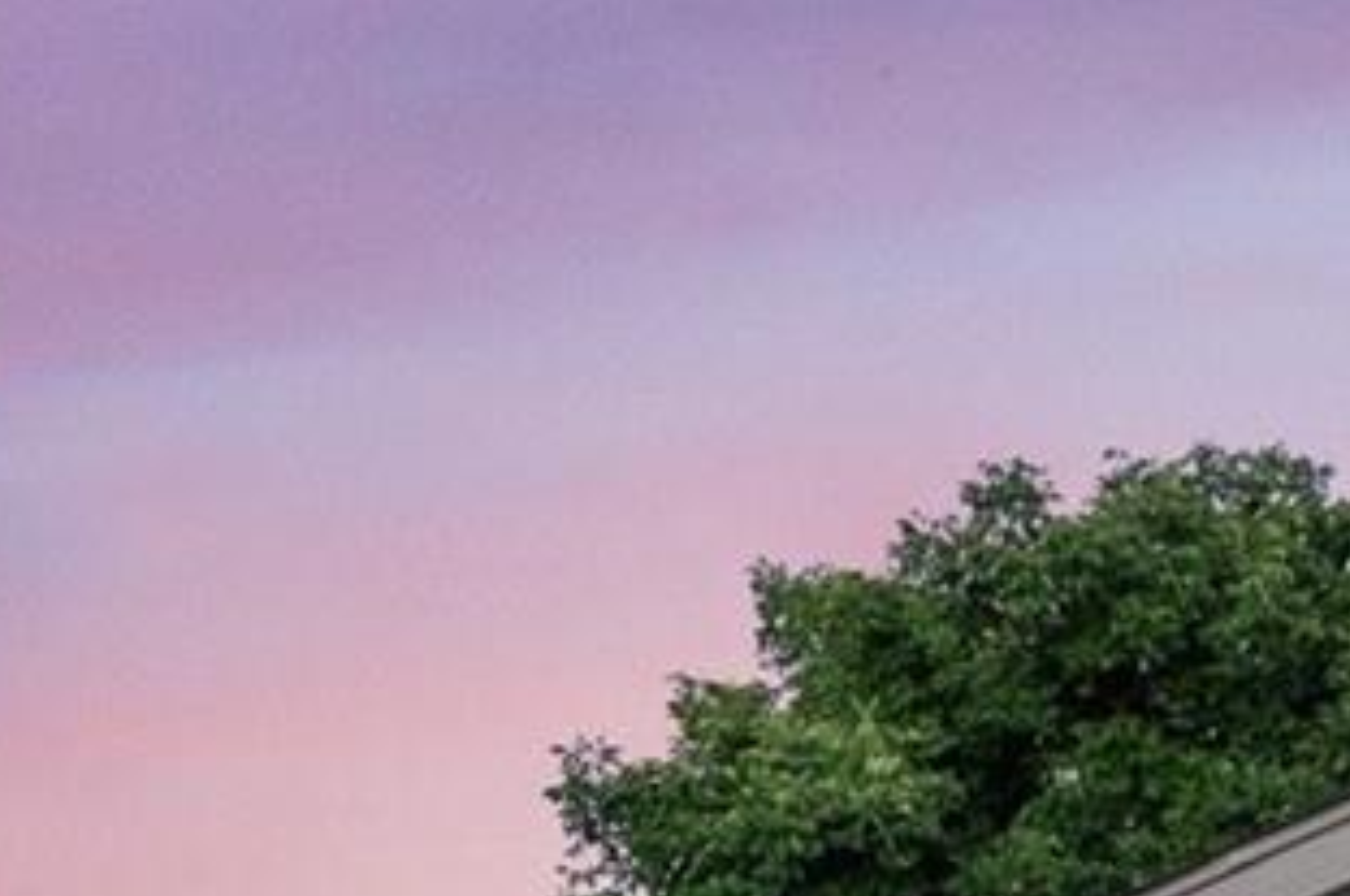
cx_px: 2293
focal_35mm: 164
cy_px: 1534
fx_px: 6140
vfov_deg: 8.1
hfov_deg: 11.7
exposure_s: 1/6
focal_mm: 32
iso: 400
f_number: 8
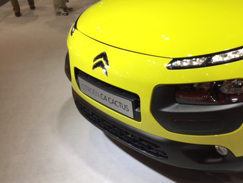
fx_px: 316
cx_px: 176
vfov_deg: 32.2
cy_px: 93
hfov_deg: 41.1
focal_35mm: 45
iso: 40
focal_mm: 3.3
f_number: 2.4
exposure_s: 1/30
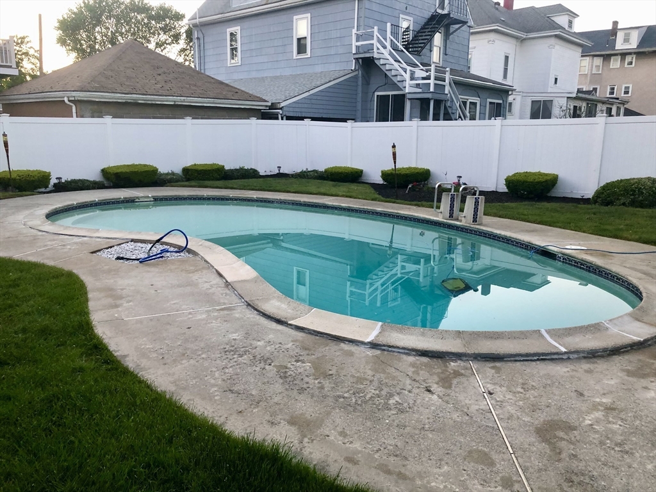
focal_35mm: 28
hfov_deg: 63.4
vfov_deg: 49.7
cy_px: 246
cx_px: 328
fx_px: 531
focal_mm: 4
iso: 32
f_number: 1.8
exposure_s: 1/30
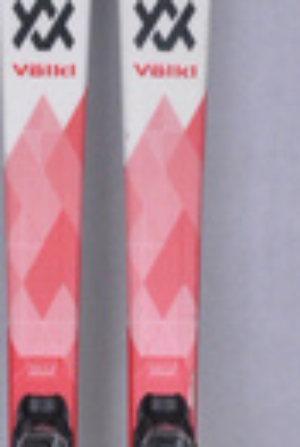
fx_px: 1405
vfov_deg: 17.3
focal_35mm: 113
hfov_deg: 12.2
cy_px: 519
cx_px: 97
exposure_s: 1/125
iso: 3200
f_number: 9.5
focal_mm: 22
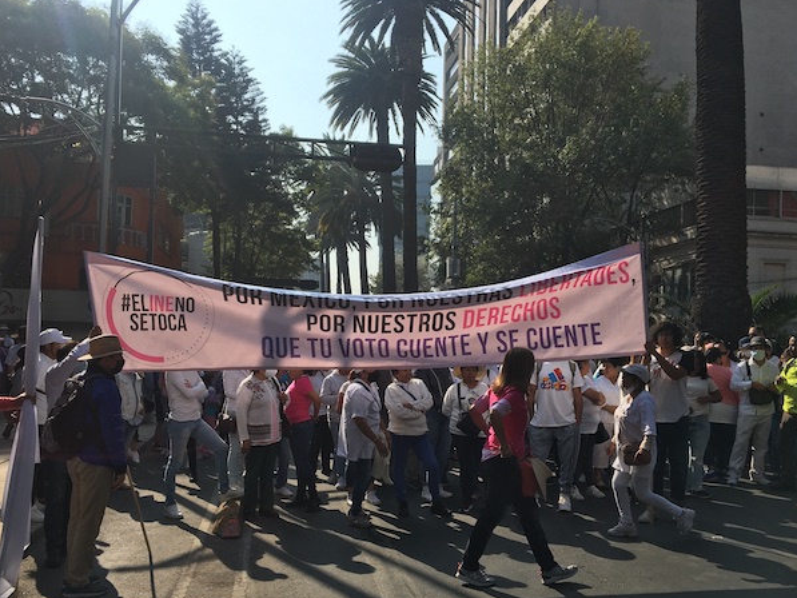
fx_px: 783
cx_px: 380
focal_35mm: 34
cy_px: 314
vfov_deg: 41.8
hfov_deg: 53.9
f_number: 2.2
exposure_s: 1/1399
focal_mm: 4.15
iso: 25
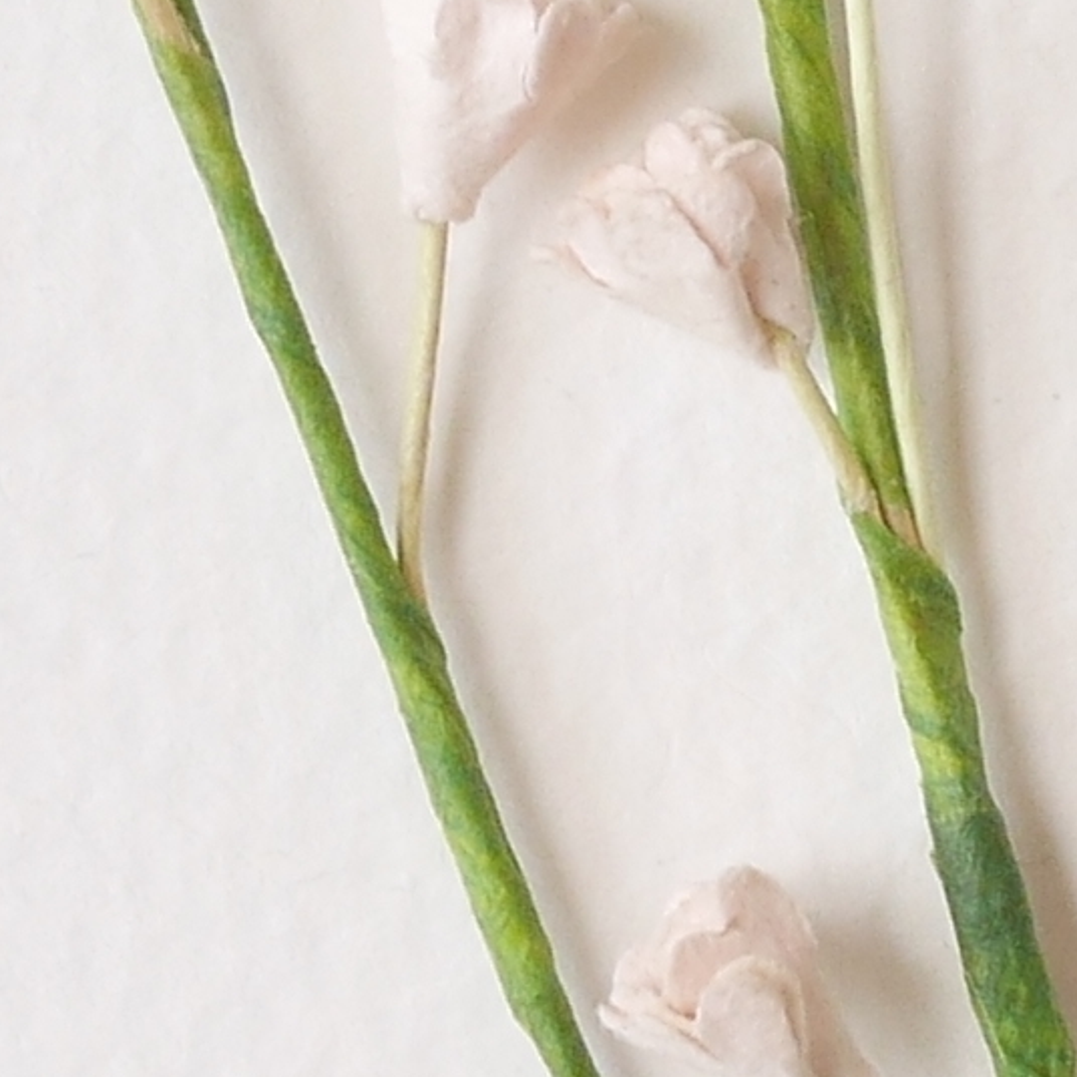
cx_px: 1471
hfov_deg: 5.7
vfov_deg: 5.8
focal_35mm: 303
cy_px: -173
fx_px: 10666
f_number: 5
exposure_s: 1/100
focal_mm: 20
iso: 800
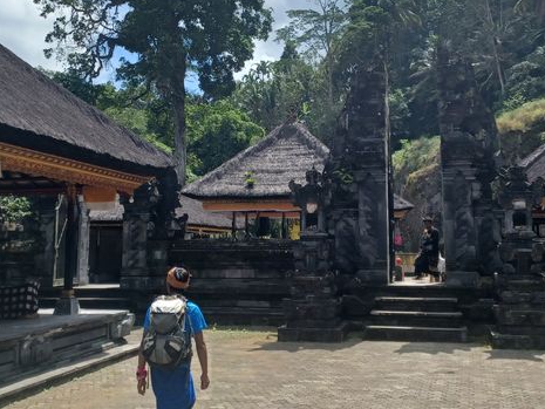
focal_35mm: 43
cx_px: 278
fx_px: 677
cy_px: 161
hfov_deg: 43.8
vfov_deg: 33.5
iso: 32
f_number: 1.8
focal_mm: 4.6
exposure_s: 1/478
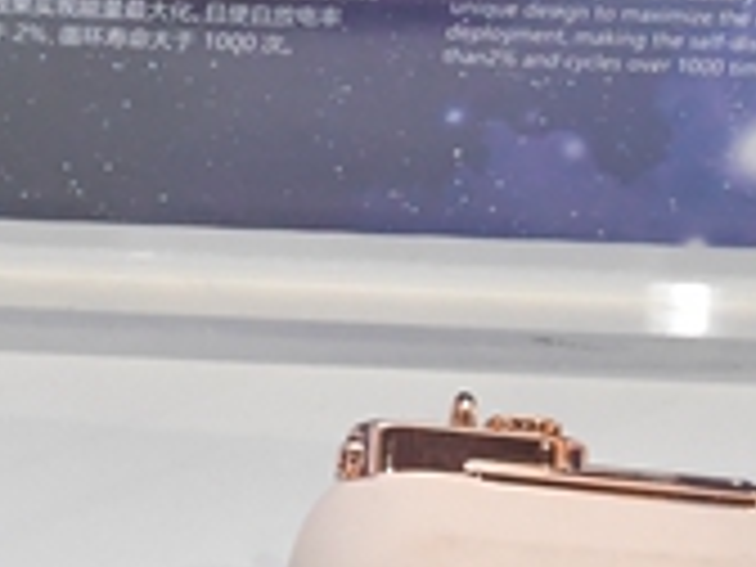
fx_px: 4040
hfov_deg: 10.2
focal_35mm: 185
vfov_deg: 8.0
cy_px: -27
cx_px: -536
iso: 1600
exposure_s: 1/60
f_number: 8
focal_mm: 24
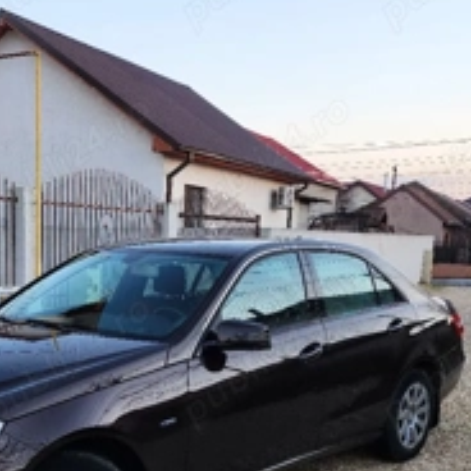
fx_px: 708
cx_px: 118
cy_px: 392
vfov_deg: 35.3
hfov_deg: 36.0
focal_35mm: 46
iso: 100
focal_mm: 5
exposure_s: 1/182
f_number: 1.8
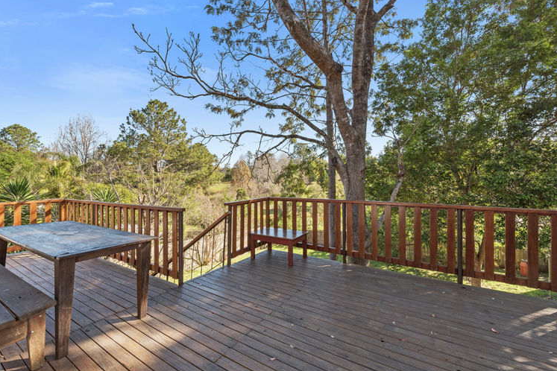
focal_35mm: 15
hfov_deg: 100.4
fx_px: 232
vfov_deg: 77.3
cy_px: 178
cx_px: 284
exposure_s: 1/200
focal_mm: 14
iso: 200
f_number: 9
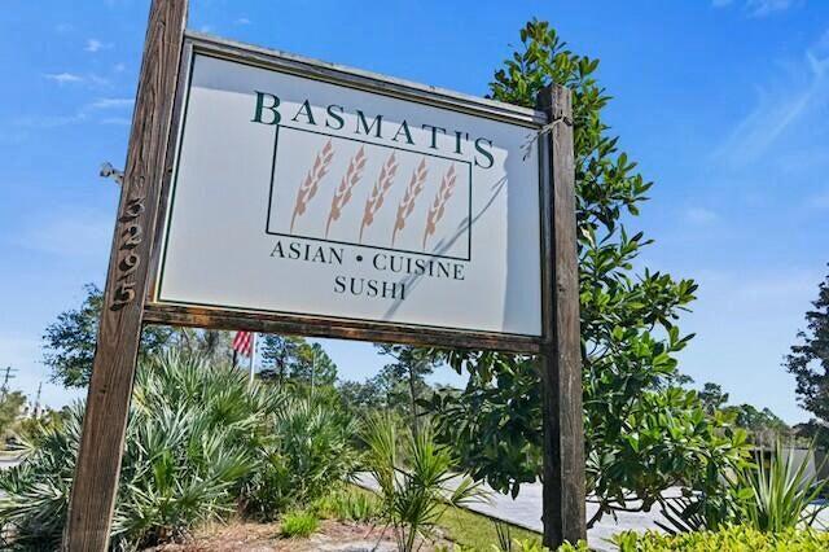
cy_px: 276
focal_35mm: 26
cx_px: 414
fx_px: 598
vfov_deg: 49.5
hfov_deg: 69.4
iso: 400
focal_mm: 26
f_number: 8
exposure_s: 1/1250
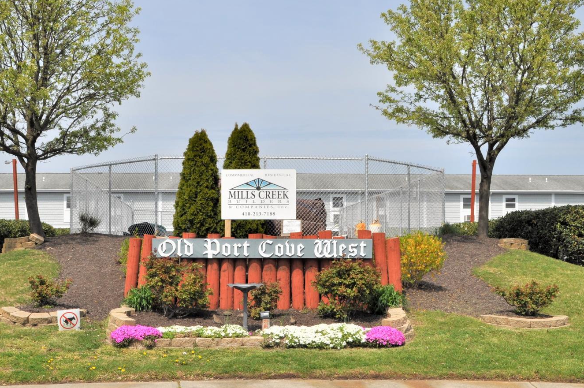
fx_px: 826
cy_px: 241
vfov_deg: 26.3
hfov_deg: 38.8
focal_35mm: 51
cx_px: 234
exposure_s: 1/200
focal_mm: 22
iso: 200
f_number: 18
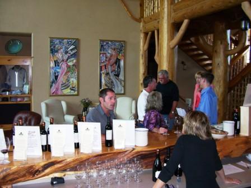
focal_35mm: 34
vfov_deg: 41.8
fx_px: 247
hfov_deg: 54.0
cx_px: 126
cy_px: 94
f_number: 2.7
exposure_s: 1/60
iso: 80
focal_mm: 5.6
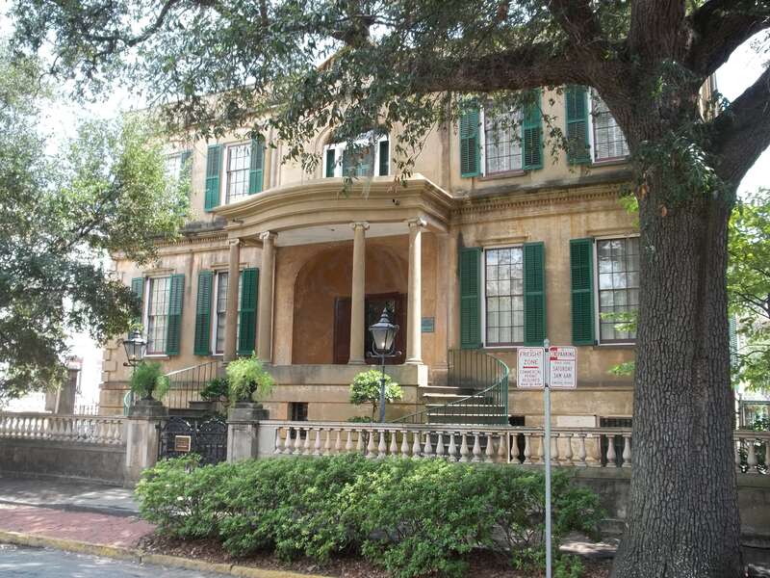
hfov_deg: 55.4
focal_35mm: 33
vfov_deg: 42.9
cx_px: 385
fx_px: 734
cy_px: 289
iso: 64
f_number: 3.3
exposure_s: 1/100
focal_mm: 5.9
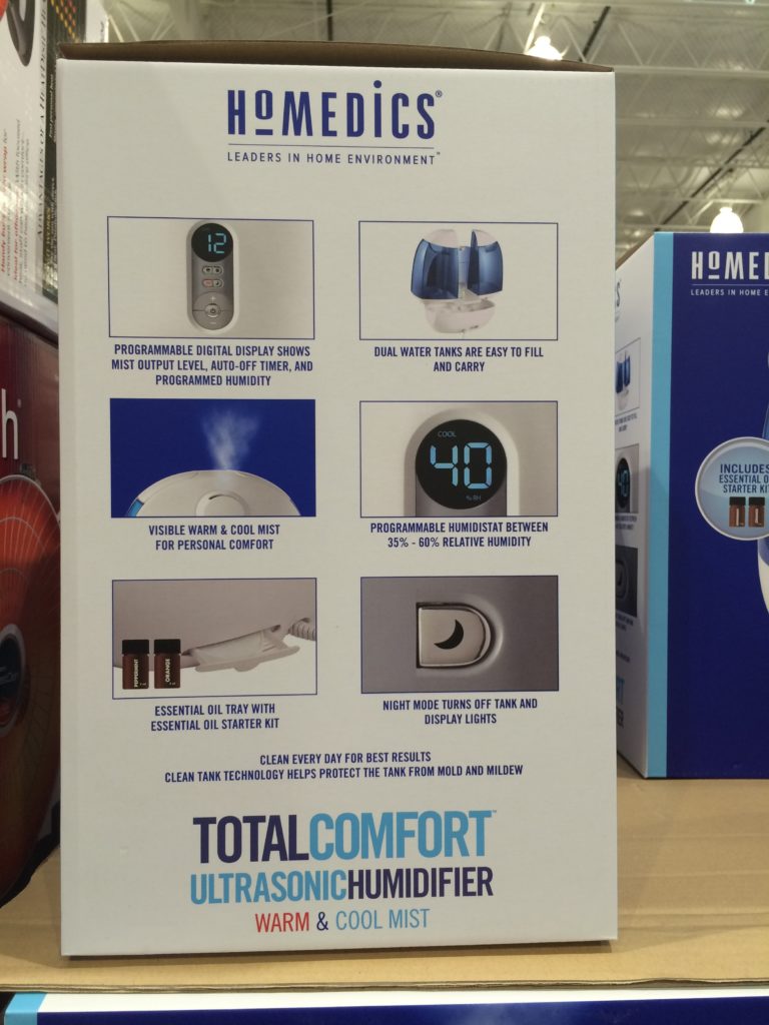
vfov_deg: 61.7
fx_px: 859
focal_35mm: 29
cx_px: 384
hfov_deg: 48.2
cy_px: 512
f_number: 2.2
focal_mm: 4.15
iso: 80
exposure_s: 1/30
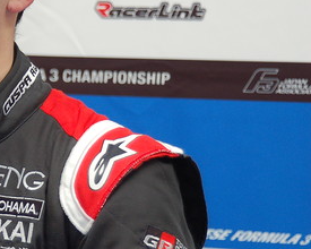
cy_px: 42
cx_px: -94
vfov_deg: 4.4
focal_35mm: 350
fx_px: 3224
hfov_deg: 5.5
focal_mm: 95
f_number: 5.6
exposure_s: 1/60
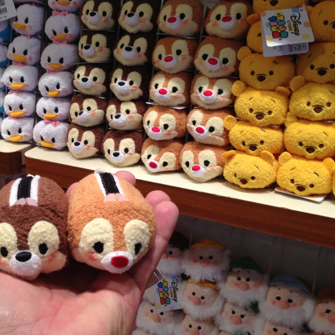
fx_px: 569
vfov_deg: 32.8
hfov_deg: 32.2
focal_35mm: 52
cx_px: 86
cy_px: 160
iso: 50
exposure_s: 1/40
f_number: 2.4
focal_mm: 4.12
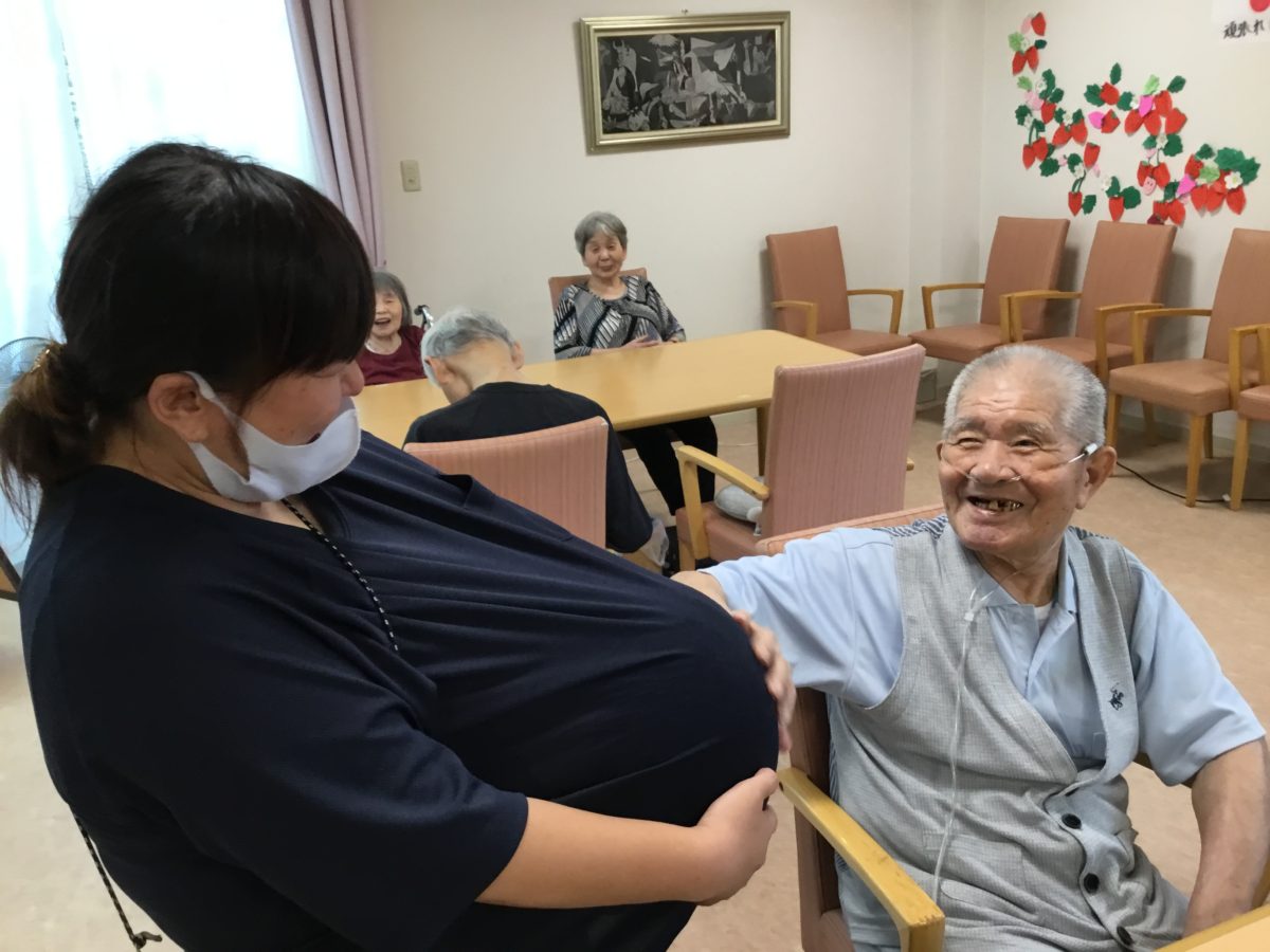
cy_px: 476
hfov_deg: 58.4
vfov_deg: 45.4
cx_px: 635
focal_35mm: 31
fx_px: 1137
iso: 80
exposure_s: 1/30
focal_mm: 3.3
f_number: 2.4
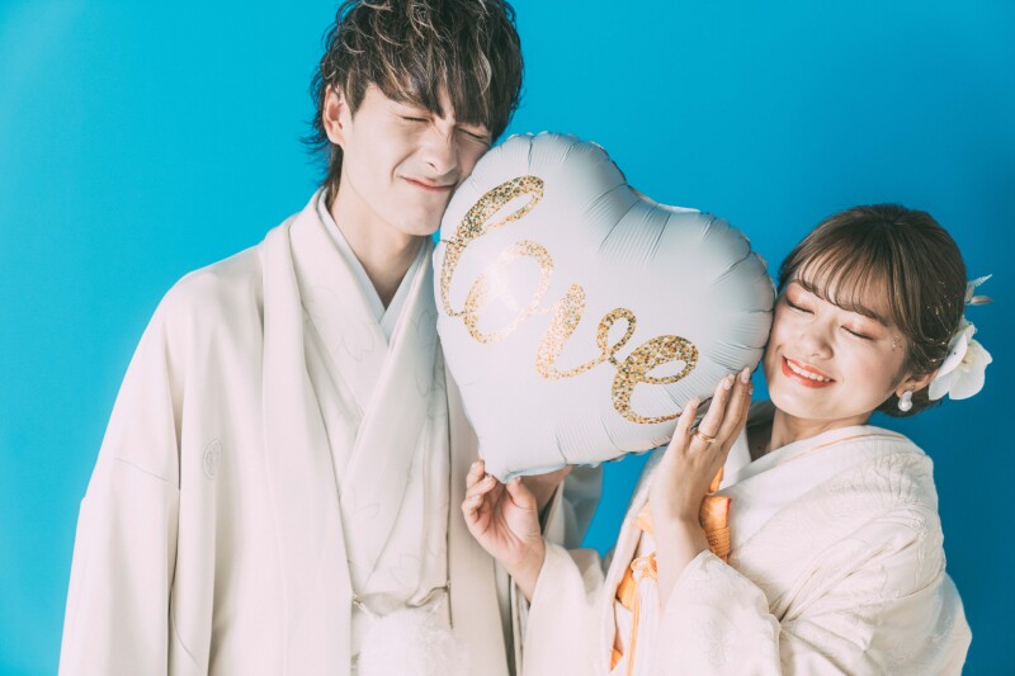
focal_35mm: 70
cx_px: 508
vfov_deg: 19.4
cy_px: 338
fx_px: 1973
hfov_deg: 28.8
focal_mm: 70
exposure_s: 1/100
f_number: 2.8
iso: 320
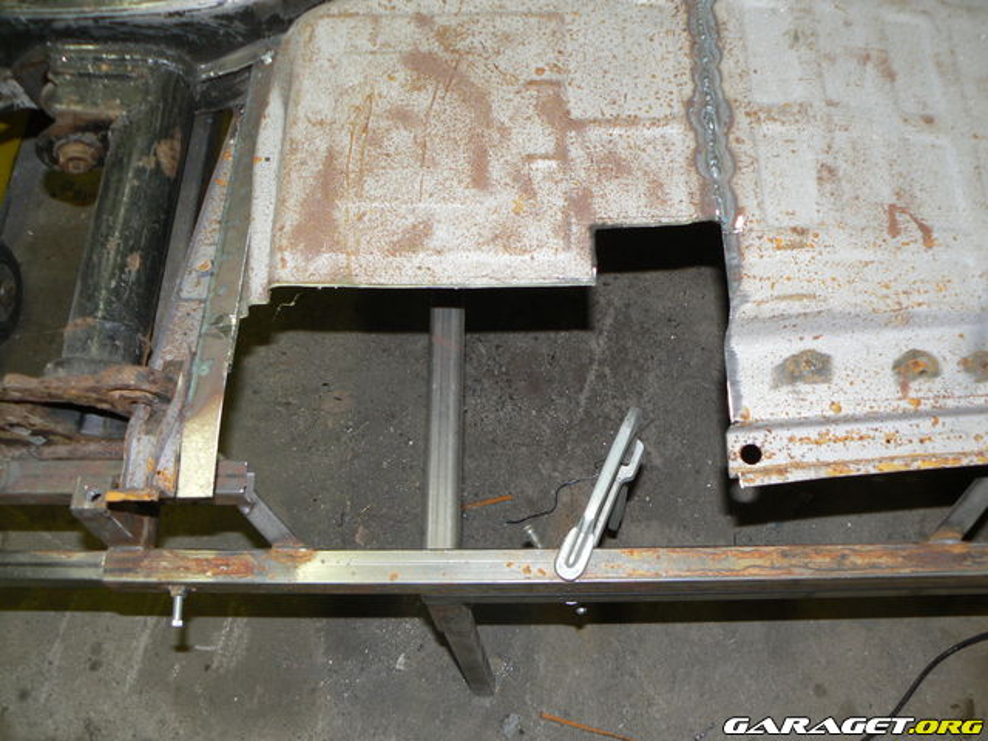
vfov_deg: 39.7
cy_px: 370
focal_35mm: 36
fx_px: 1028
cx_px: 494
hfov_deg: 51.4
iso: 100
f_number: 2.8
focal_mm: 6
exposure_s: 1/30
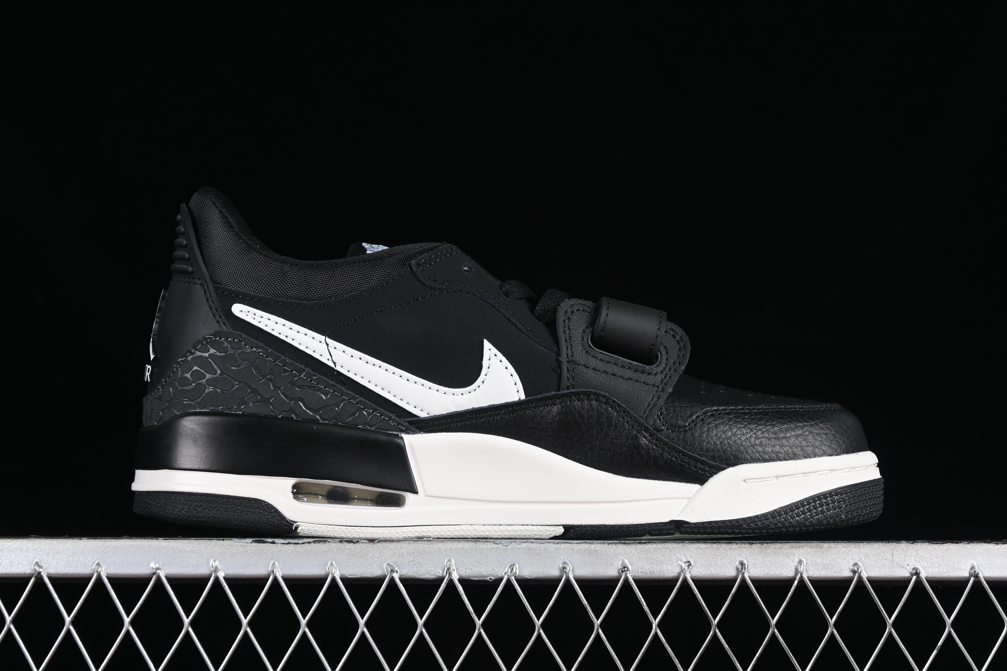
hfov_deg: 27.0
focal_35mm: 75
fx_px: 2098
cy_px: 336
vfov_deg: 18.2
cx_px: 504
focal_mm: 50
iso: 160
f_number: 6.3
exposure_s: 1/60
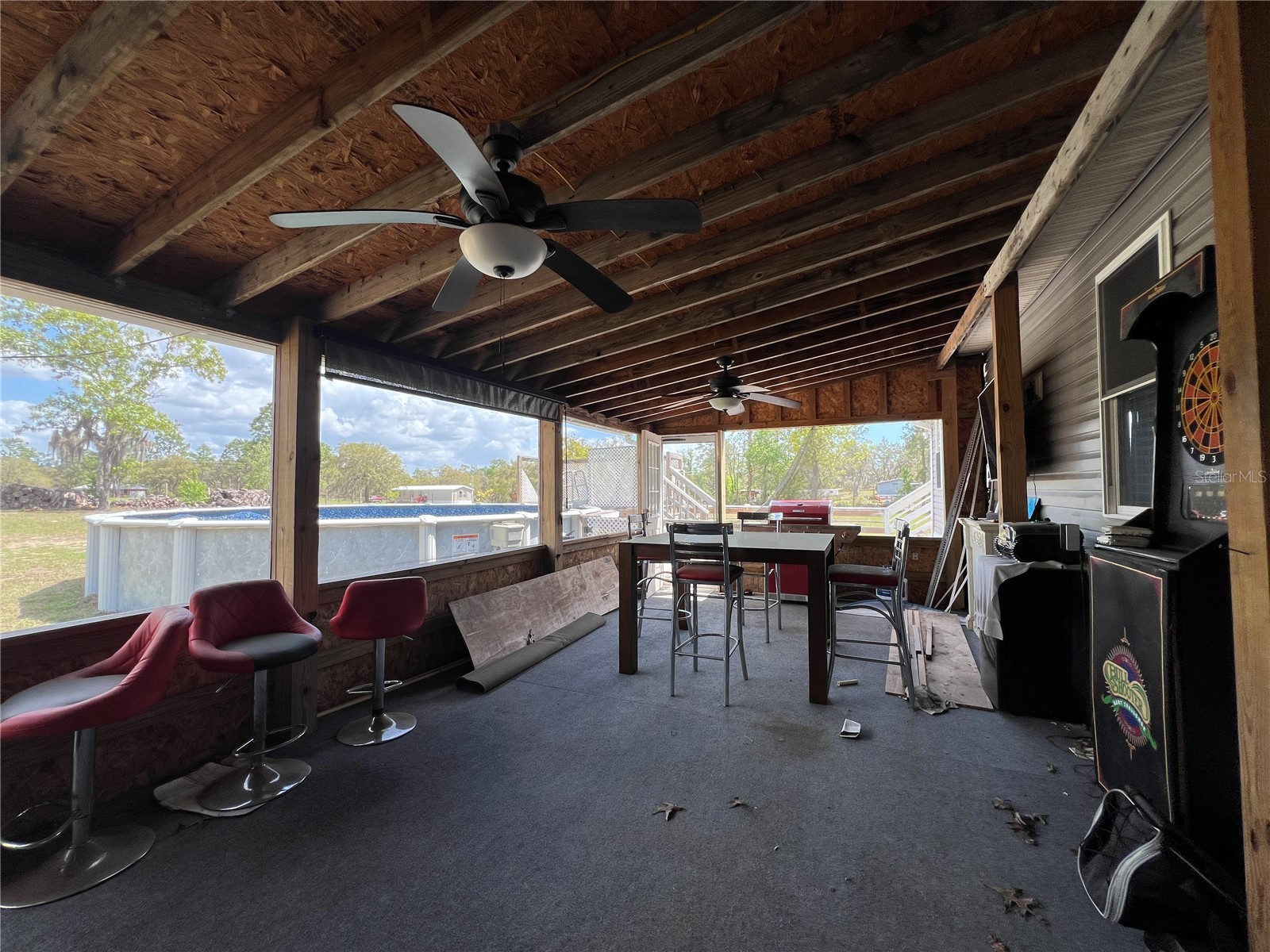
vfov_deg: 89.9
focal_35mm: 13
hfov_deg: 106.2
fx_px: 477
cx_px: 635
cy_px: 476
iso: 32
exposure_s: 1/218
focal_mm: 1.57
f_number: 1.8
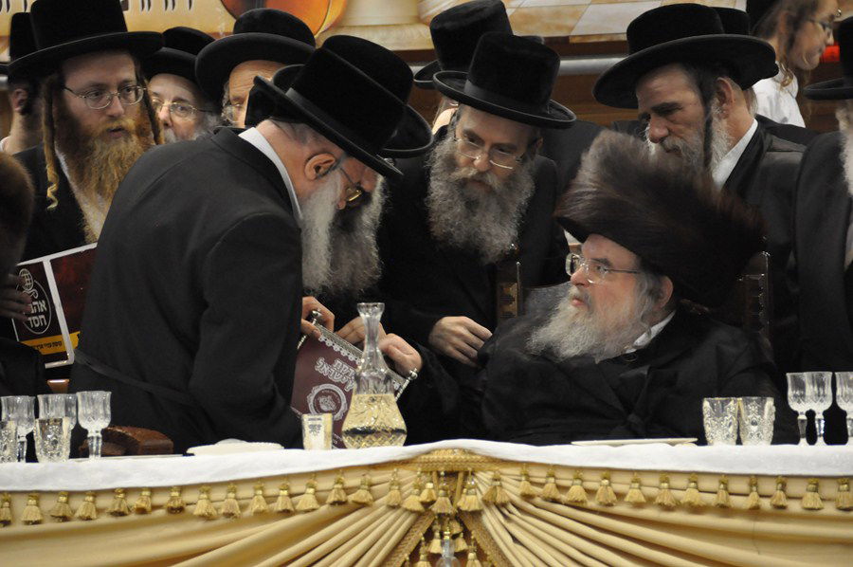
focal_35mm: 262
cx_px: 426
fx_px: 6213
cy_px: 284
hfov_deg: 7.9
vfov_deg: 5.2
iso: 2000
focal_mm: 175
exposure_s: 1/50
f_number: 5.6
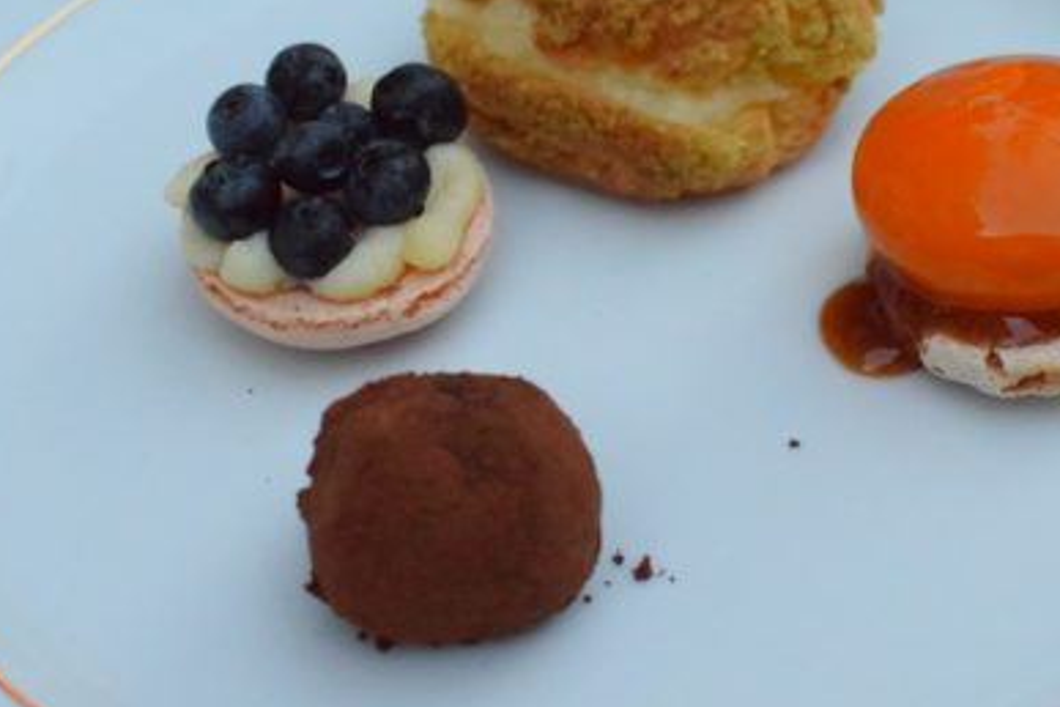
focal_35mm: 87
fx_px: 2556
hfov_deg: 23.4
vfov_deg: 15.7
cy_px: 248
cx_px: 624
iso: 11400
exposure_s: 1/125
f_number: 6.3
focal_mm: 35
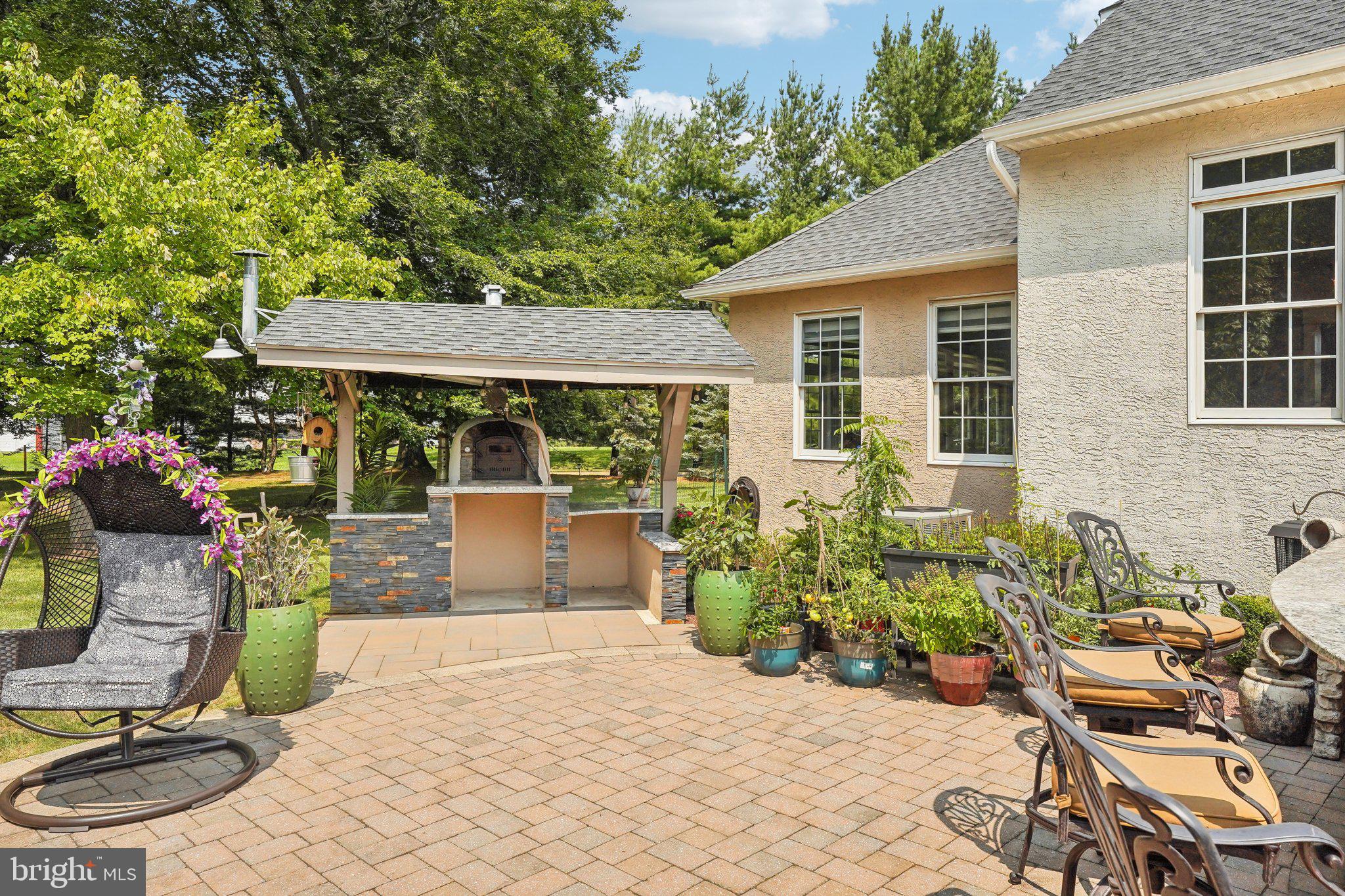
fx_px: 897
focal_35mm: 24
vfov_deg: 53.1
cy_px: 448
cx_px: 672
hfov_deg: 73.7
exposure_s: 1/2000
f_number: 8
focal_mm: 24
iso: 500
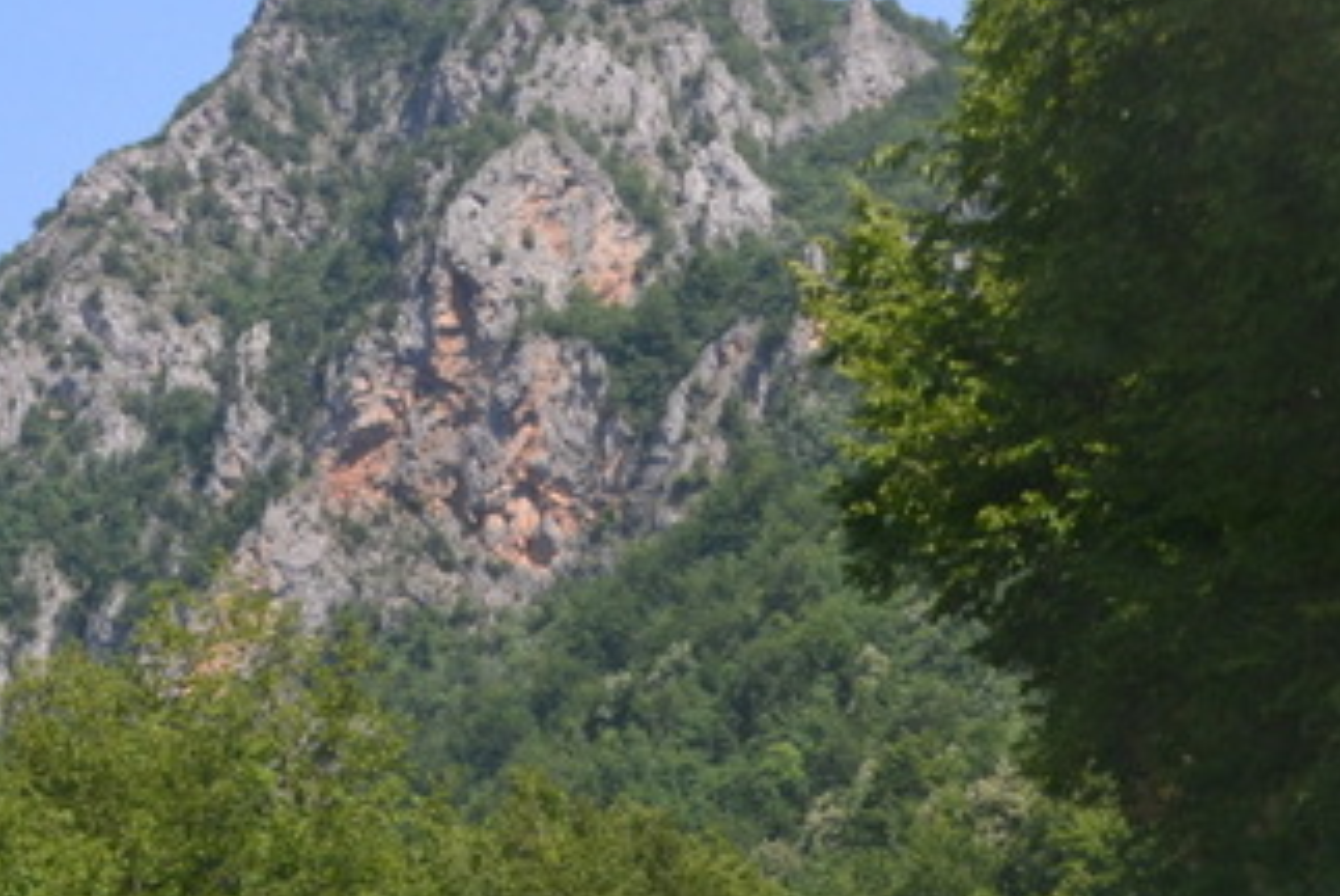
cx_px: 427
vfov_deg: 13.2
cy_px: 278
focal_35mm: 104
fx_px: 3874
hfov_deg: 19.5
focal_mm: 28
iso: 400
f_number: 10
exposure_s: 1/200
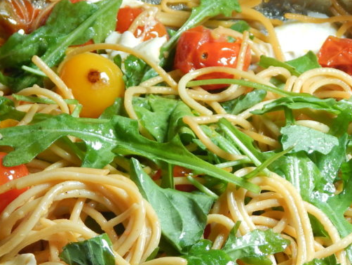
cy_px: 264
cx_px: 175
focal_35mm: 129
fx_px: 1312
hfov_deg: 15.3
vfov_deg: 11.4
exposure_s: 1/40
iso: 125
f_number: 3.8
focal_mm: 9.7
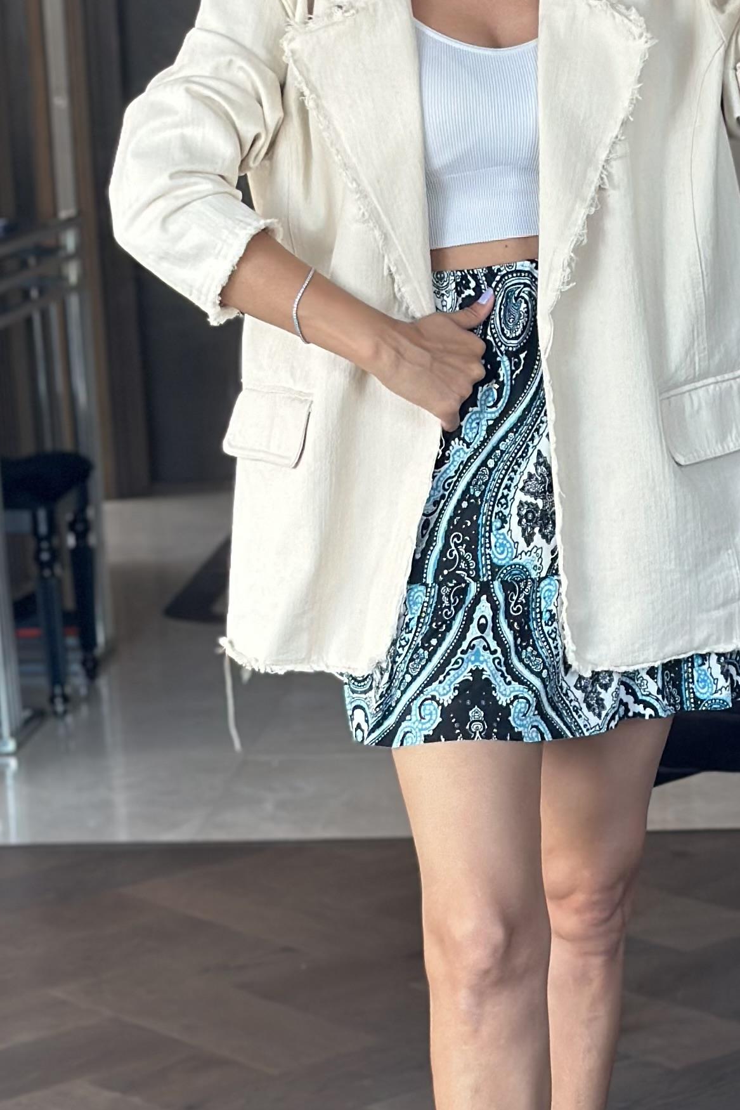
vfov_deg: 17.8
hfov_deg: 11.9
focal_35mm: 115
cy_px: 523
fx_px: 3545
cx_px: 523
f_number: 1.78
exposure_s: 1/76
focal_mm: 6.86
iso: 125
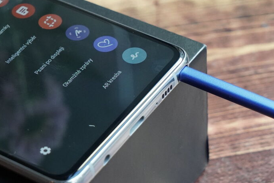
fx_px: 746
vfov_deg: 13.9
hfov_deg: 20.8
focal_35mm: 98
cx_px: 133
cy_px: 120
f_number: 9
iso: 8000
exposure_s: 1/320
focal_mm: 70
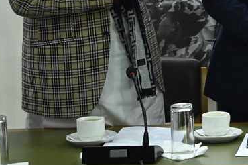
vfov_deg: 9.0
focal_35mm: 149
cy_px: -57
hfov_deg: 13.0
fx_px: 1026
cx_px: 371
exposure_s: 1/100
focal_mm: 46
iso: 3200
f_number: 4.5
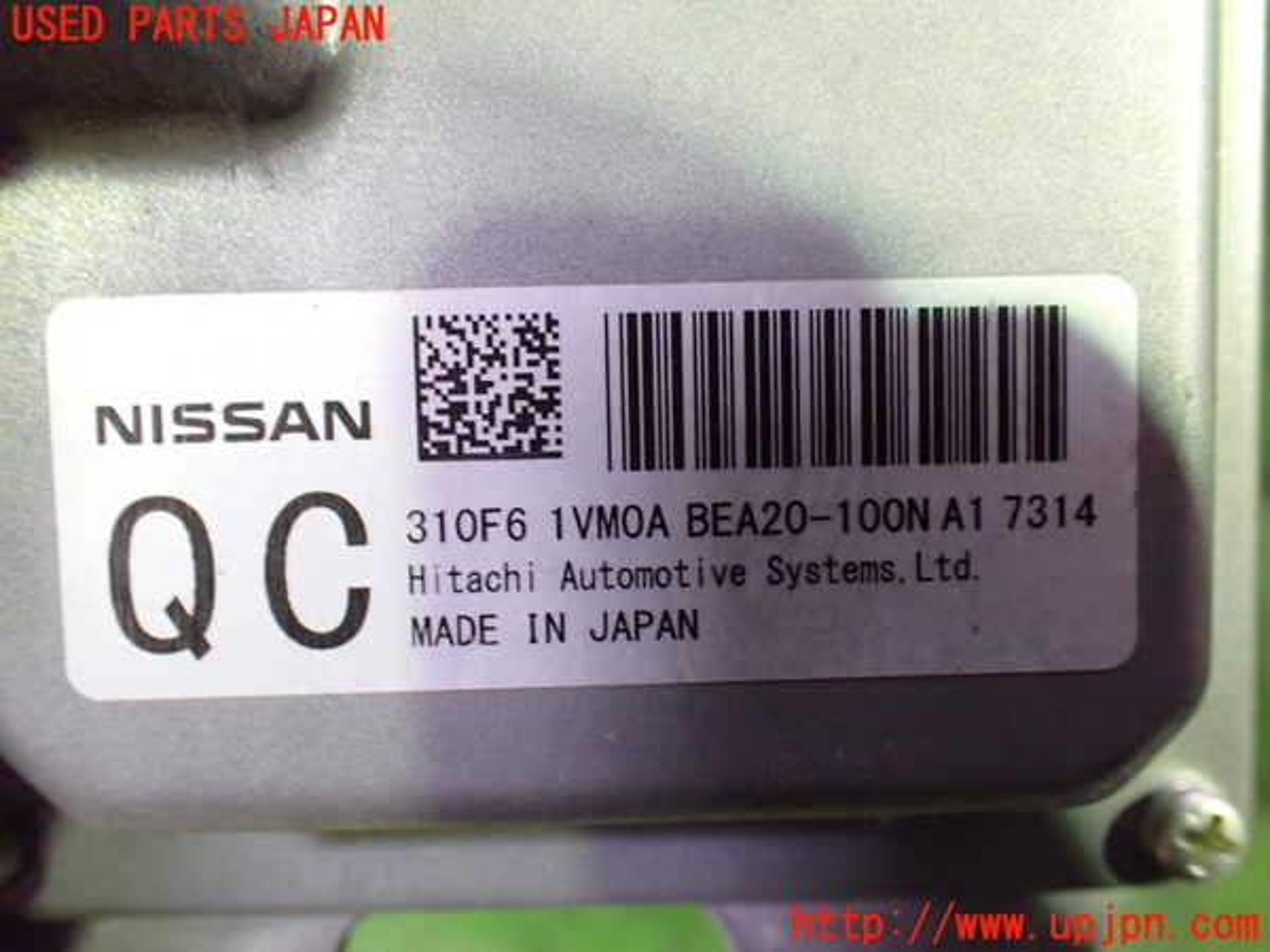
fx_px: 1174
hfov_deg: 56.8
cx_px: 635
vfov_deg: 44.2
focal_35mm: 32
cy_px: 476
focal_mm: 5.79
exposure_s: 1/40
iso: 800
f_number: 2.4
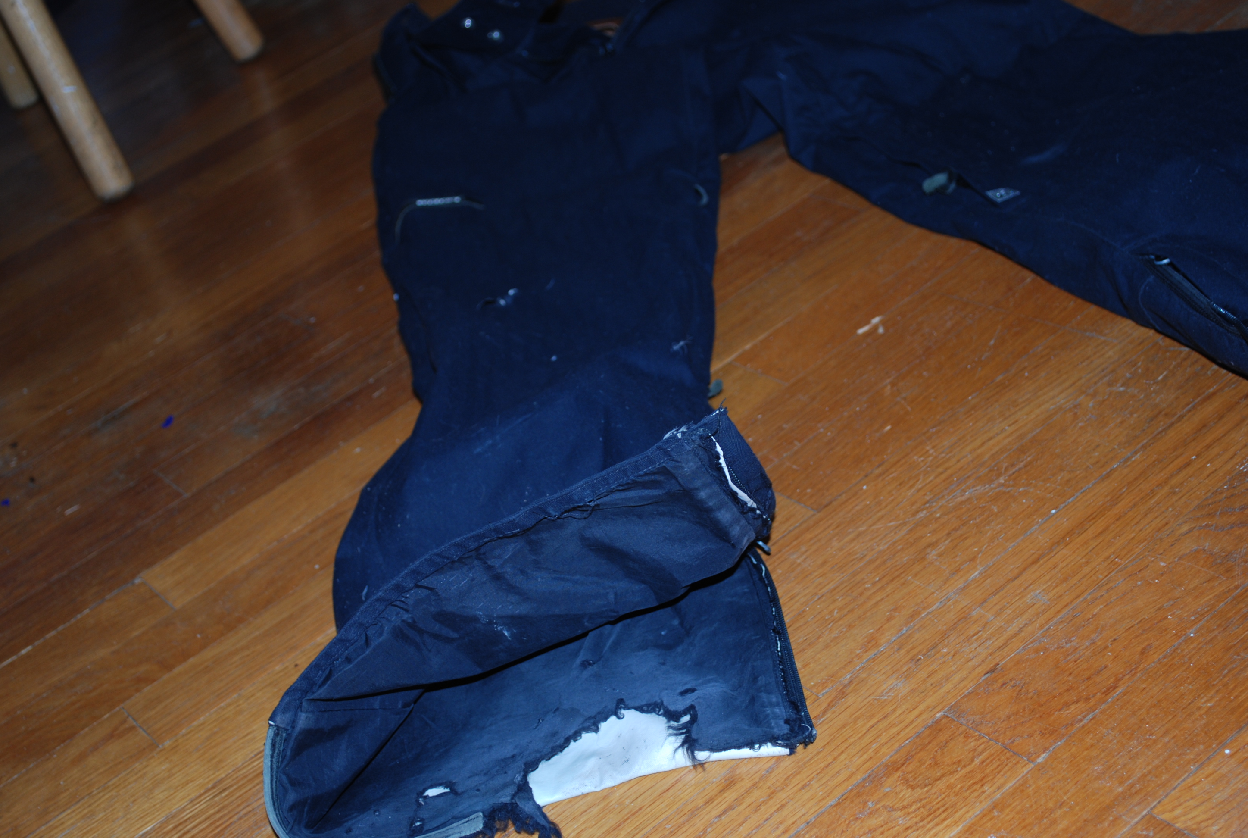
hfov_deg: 35.0
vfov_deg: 23.9
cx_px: 624
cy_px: 419
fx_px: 1980
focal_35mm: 57
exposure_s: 1/60
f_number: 5.3
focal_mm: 38
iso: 200
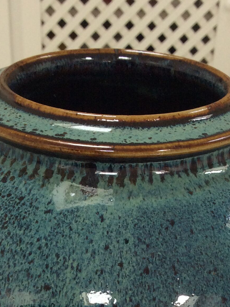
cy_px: 315
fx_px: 630
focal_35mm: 71
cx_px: 118
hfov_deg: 20.7
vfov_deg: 25.9
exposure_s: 1/100
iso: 50
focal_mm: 3.3
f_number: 2.4
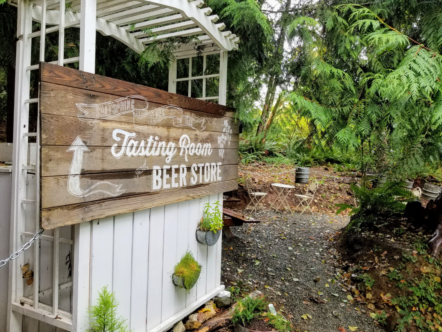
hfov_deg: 67.3
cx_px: 221
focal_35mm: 26
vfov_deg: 53.1
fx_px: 332
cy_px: 166
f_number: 1.7
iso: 64
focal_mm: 4.25
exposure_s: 1/50
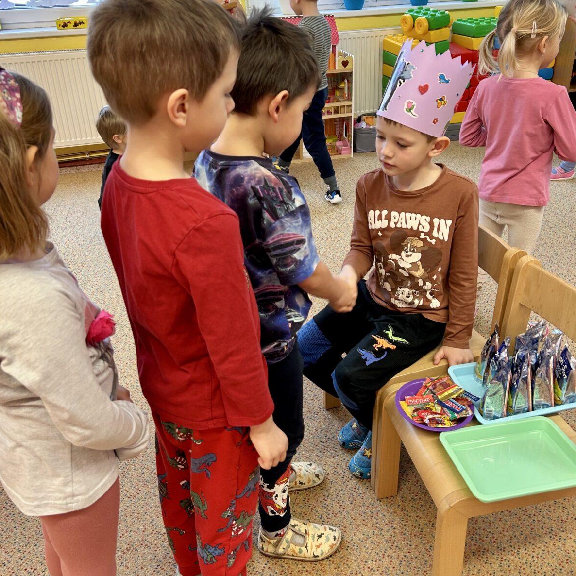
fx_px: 584
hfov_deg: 52.5
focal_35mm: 31
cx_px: 289
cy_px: 242
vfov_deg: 52.3
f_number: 1.5
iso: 100
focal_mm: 5.7
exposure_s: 1/60
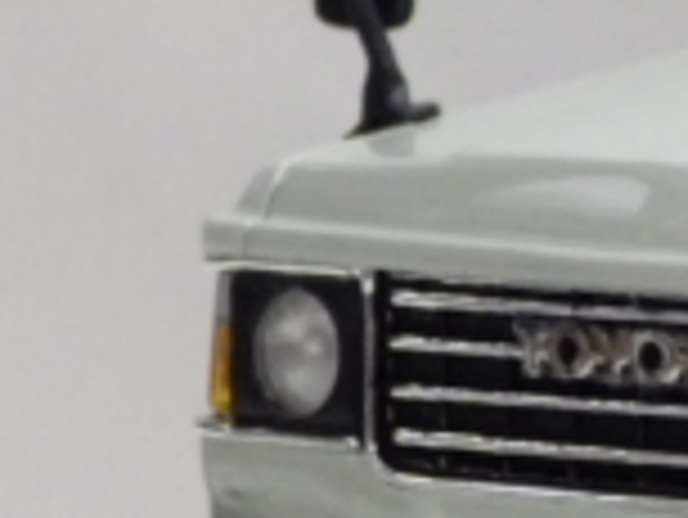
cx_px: 1434
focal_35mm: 555
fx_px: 11039
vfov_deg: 2.7
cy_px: 194
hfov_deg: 3.5
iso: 800
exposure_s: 1/30
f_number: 5
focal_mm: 23.8
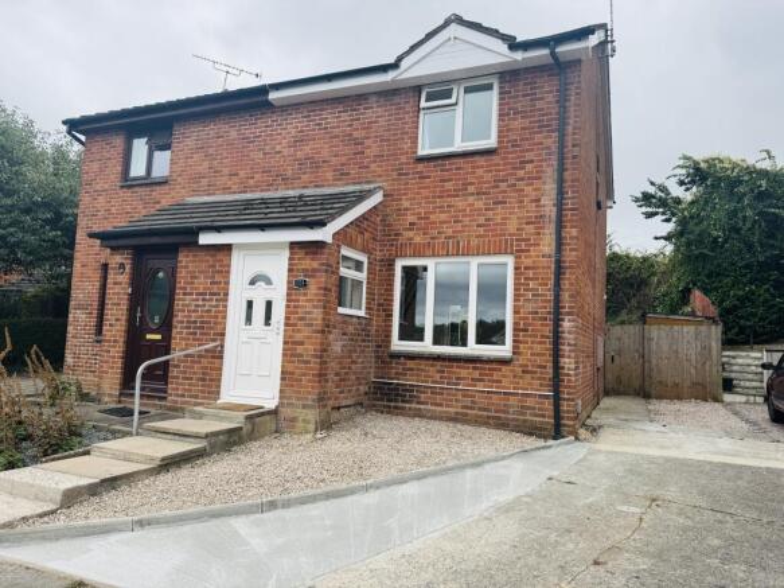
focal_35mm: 24
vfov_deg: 56.8
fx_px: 543
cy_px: 294
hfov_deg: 71.6
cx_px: 392
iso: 80
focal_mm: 6.76
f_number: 1.78
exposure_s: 1/2506
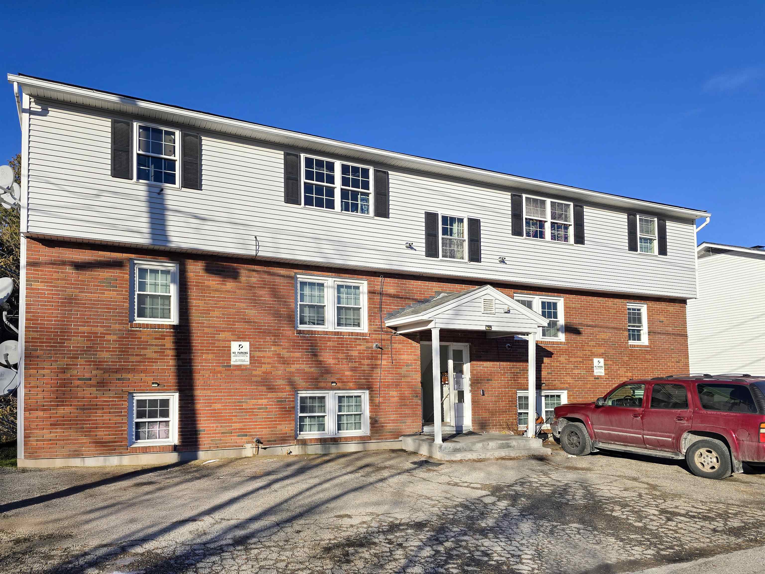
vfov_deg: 58.9
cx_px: 382
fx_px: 508
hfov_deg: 73.9
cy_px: 287
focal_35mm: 23
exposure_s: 1/939
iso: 12
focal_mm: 6.3
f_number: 1.7
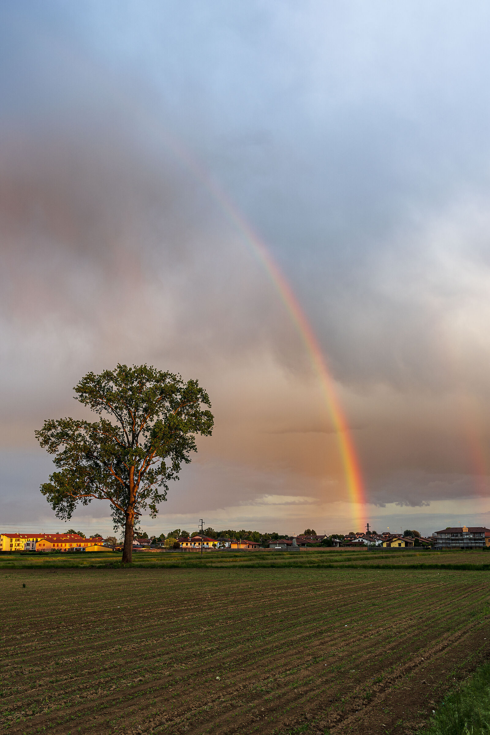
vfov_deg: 58.7
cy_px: 368
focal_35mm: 32
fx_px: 653
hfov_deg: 41.1
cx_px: 245
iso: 100
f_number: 6.3
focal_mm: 32
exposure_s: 1/20
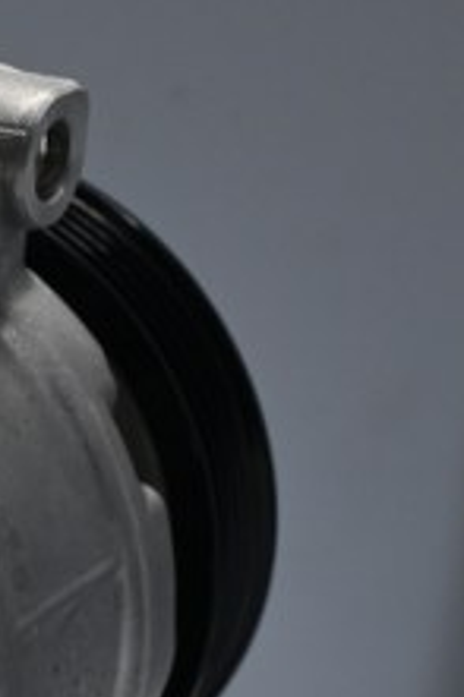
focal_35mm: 136
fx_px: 2630
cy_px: 554
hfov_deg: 9.7
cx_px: -316
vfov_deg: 15.0
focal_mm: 25
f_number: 4.2
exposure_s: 1/125
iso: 640
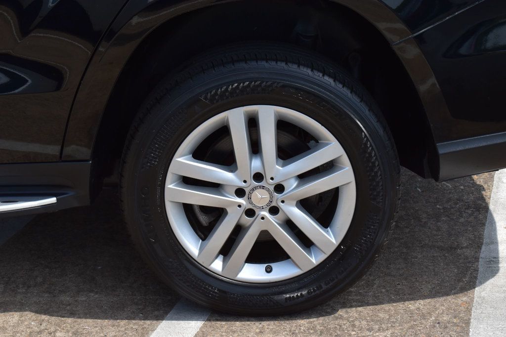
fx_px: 1012
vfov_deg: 18.9
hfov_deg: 28.1
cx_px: 253
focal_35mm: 72
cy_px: 168
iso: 400
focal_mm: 48
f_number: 11
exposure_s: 1/500
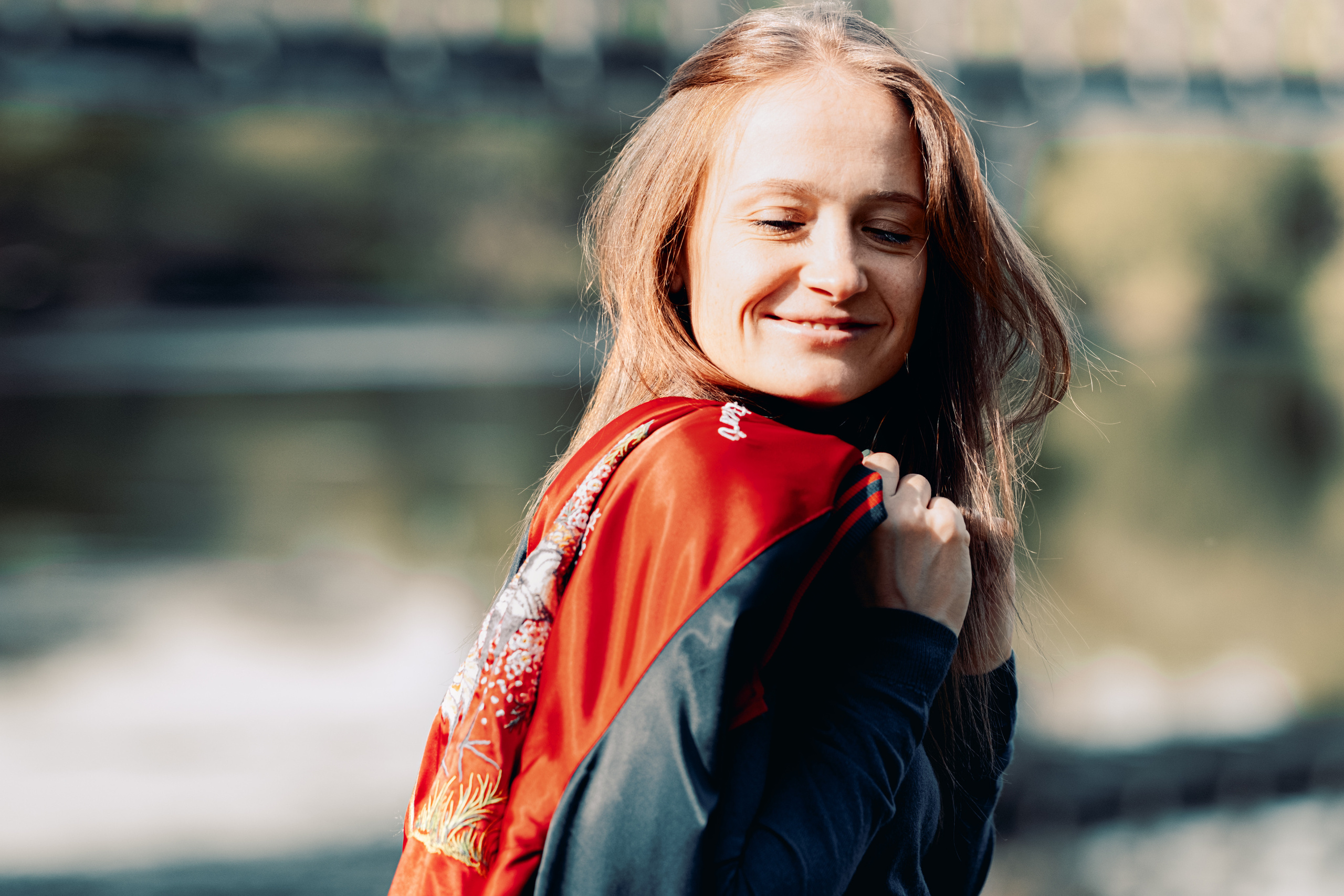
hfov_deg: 15.2
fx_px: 5040
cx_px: 672
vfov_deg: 10.2
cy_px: 448
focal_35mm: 135
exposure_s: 1/2000
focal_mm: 90
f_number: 2.2
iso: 500
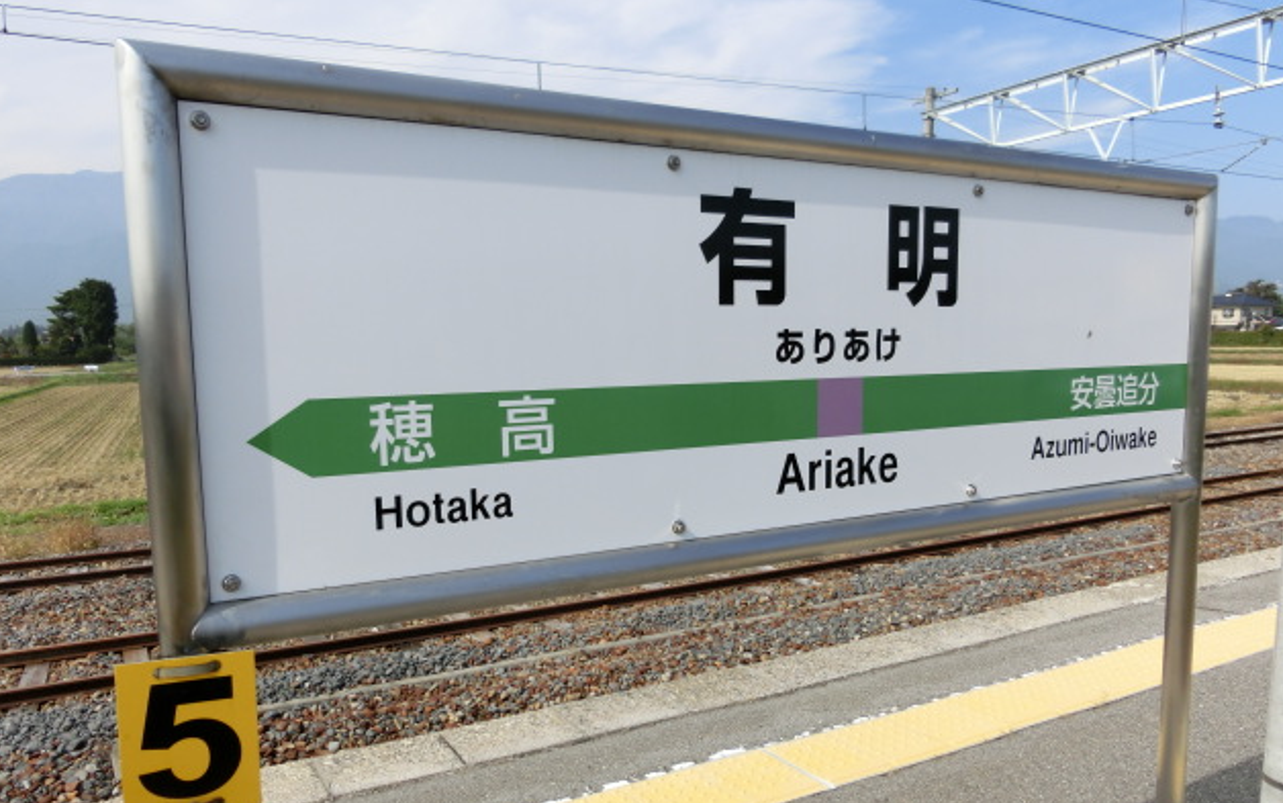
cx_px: 631
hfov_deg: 68.4
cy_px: 456
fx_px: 944
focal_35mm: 27
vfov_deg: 45.9
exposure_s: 1/800
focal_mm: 4.5
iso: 80
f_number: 3.5
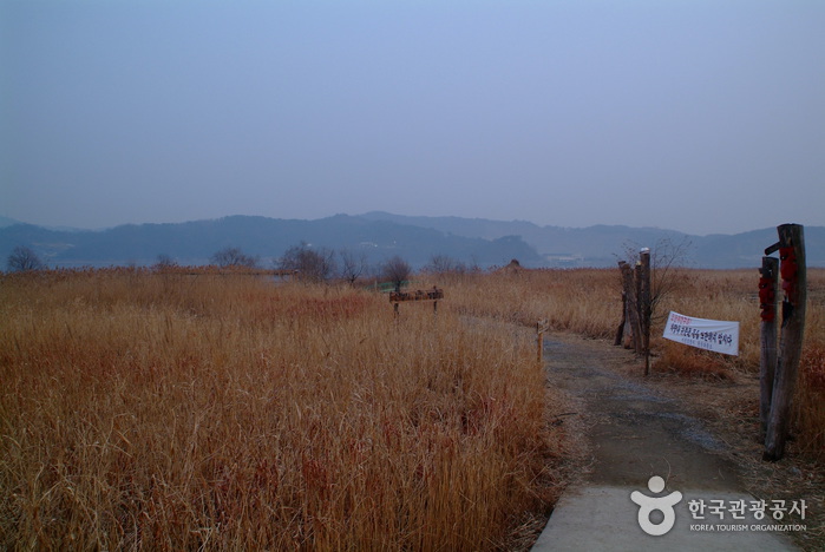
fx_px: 688
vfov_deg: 43.7
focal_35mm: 30
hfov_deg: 61.9
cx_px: 412
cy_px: 276
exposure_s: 1/90
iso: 400
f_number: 4
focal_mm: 20
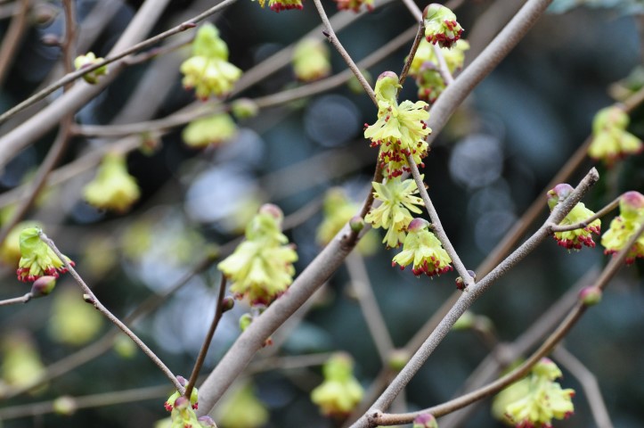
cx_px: 322
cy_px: 214
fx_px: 3350
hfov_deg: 11.0
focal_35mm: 188
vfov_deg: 7.3
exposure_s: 1/320
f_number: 7.1
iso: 800
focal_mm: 125
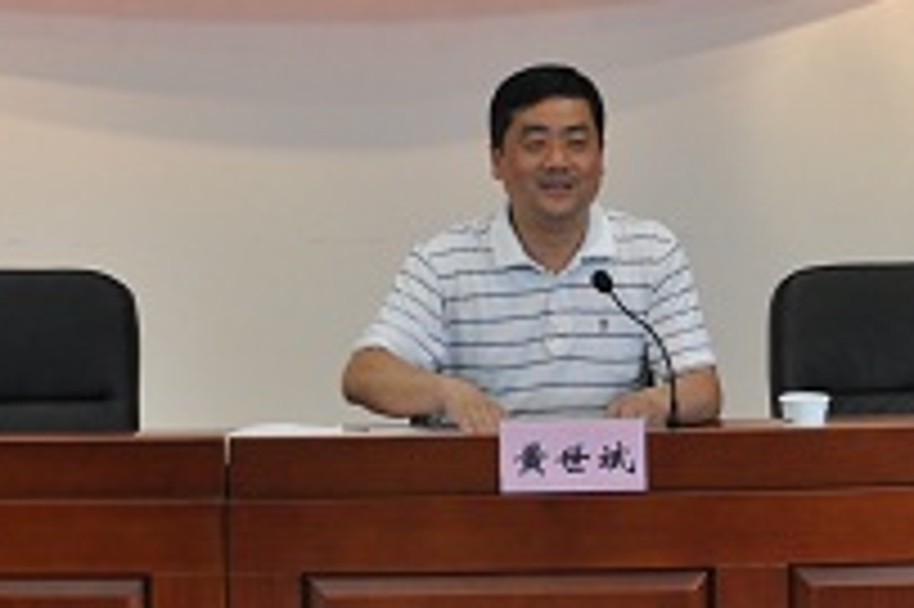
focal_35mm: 73
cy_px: 56
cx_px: 455
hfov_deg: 27.7
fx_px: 1852
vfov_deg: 18.3
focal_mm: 18
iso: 320
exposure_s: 1/30
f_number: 5.6
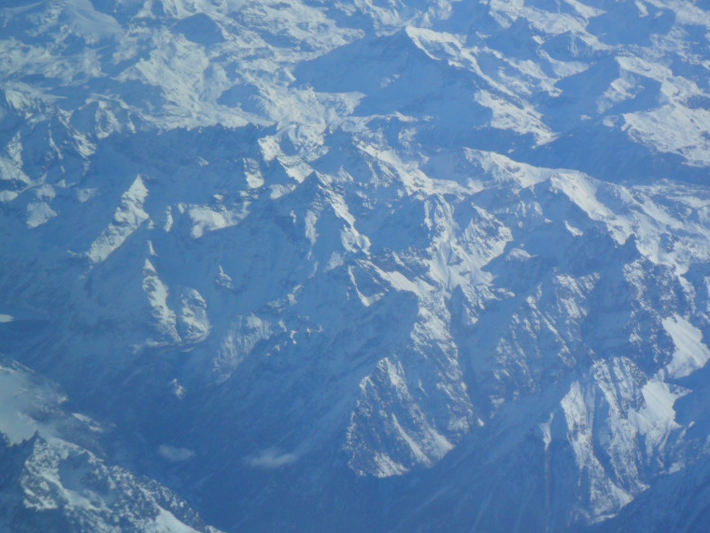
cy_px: 185
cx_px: 453
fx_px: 3733
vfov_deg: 8.2
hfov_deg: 10.9
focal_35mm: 182
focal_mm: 24.5
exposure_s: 1/750
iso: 100
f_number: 5.9
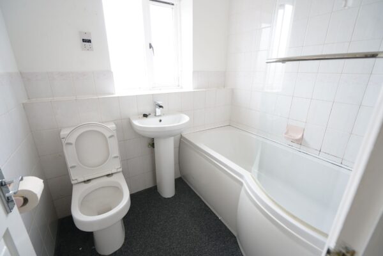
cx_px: 192
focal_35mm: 16
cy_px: 128
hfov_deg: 96.7
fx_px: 170
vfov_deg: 73.7
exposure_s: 1/25
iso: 400
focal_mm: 16
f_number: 5
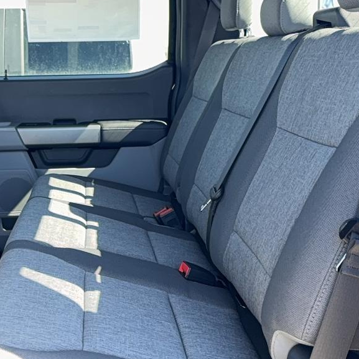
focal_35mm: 51
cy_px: 159
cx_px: 108
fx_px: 598
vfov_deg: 33.4
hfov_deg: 33.0
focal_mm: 5.96
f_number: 1.6
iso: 32
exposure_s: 1/96
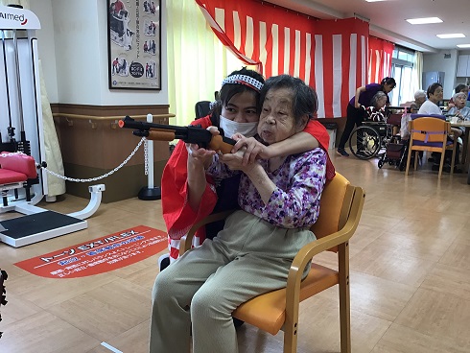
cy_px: 176
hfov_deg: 58.3
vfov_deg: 45.5
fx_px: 421
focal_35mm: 31
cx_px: 235
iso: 25
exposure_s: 1/30
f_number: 2.4
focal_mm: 3.3
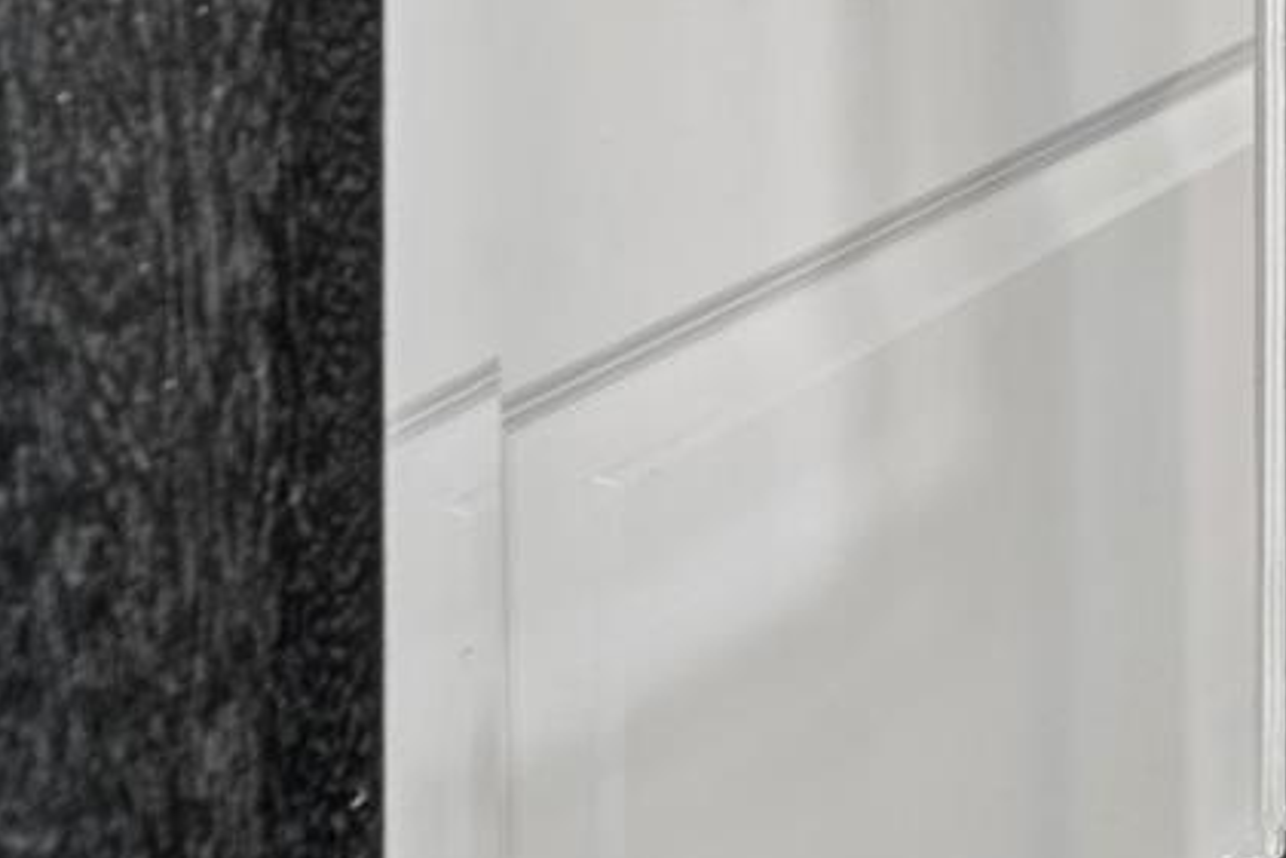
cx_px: 2976
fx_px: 2786
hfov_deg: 15.6
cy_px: -731
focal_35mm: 78
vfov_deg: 15.0
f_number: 9
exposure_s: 2
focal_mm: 16
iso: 200
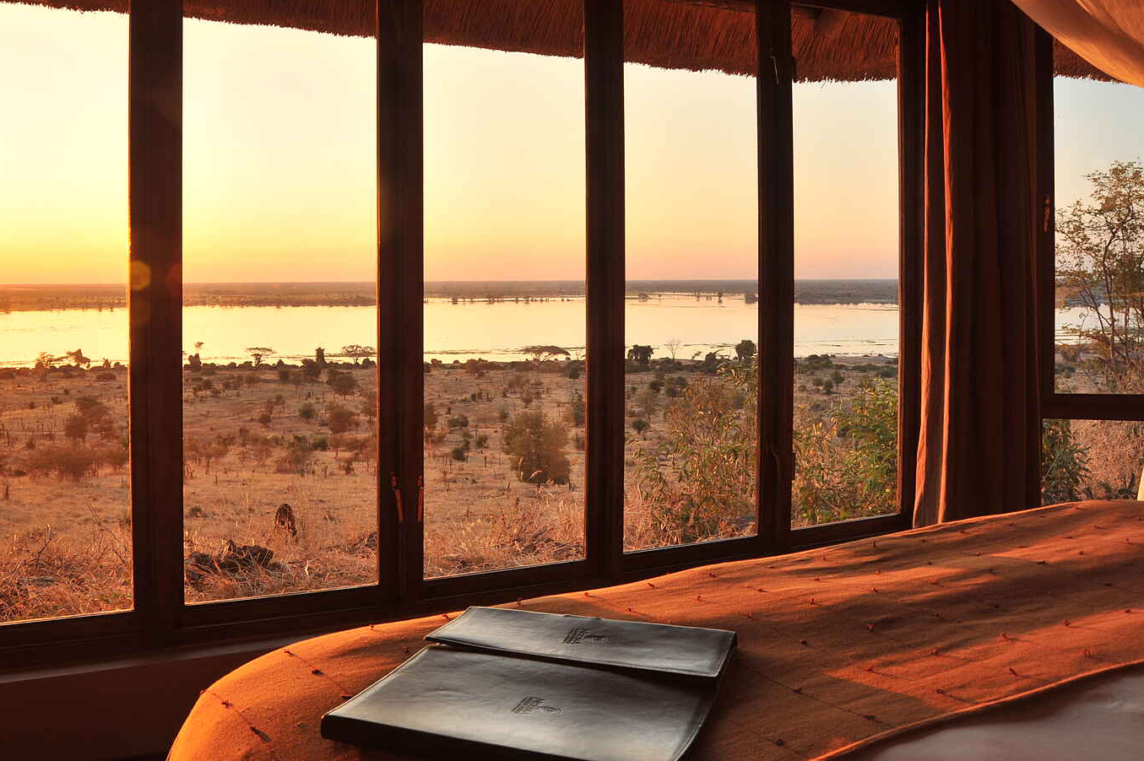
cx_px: 409
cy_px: 274
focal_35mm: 34
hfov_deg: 55.0
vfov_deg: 38.5
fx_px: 1080
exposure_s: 1/5
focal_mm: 24
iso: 250
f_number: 13
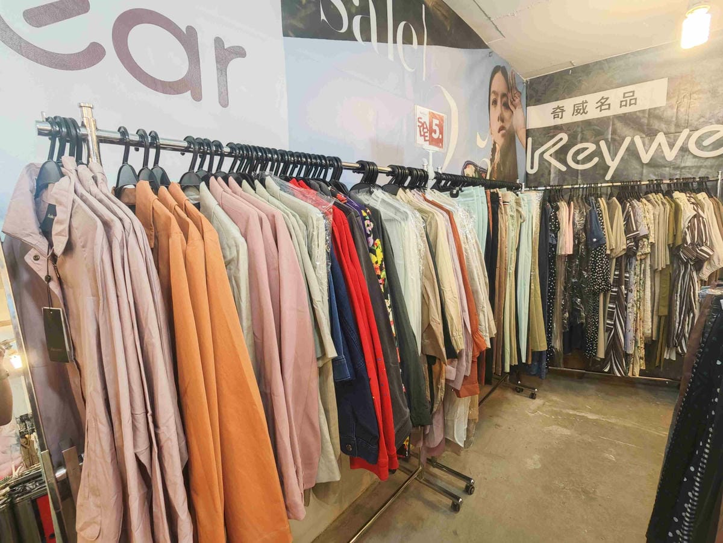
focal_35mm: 17
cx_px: 362
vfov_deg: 74.7
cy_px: 272
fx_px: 355
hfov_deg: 91.0
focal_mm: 2.03
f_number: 1.8
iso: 200
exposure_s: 1/60
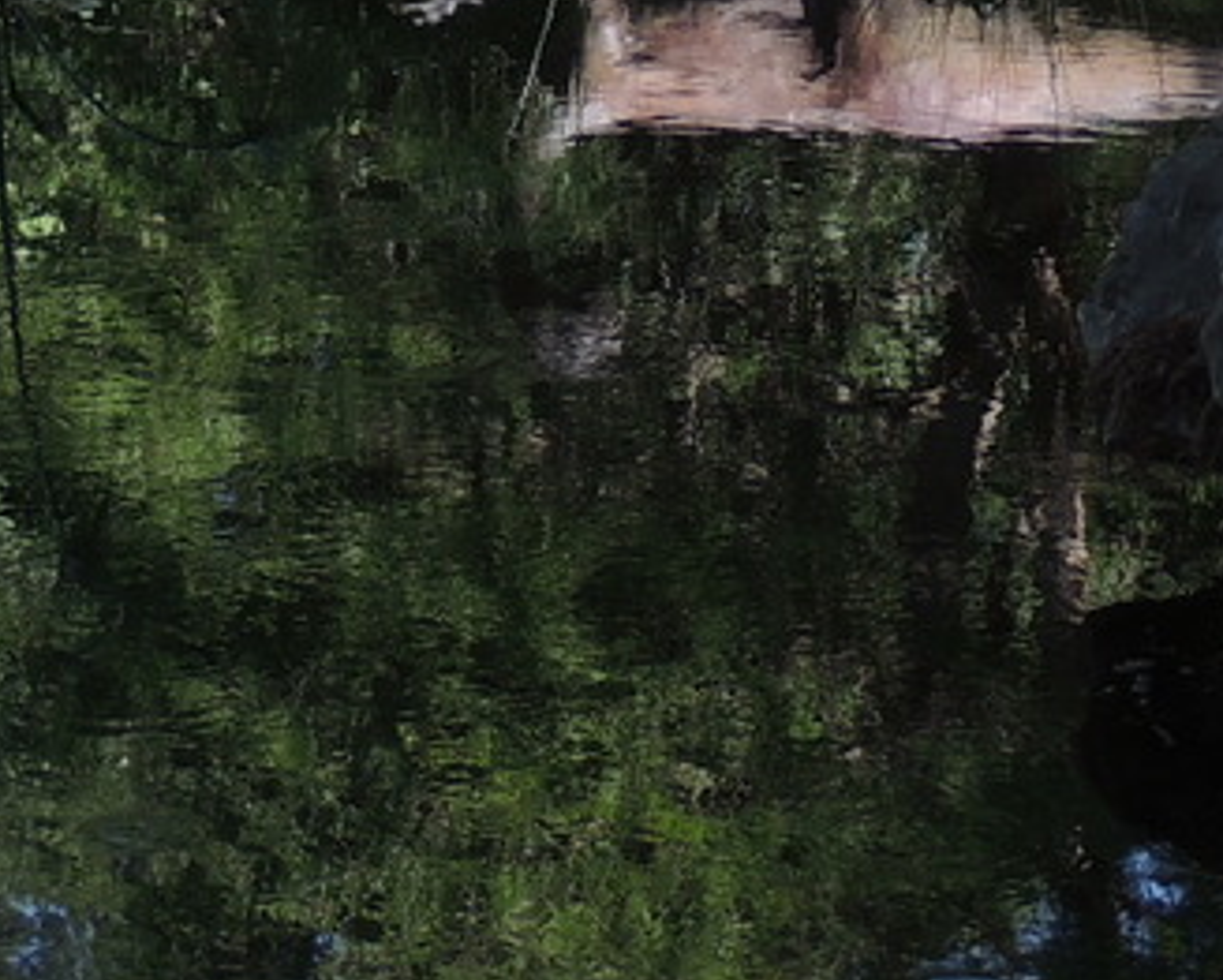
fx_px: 7606
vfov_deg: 7.2
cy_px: -771
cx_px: 512
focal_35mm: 210
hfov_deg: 9.2
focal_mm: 9.8
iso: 100
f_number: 3.7
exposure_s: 1/200
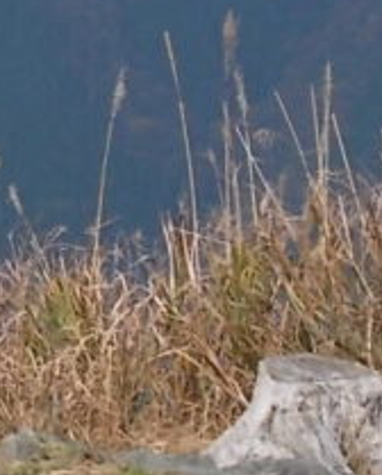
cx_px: -339
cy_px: 114
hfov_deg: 4.9
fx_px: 4439
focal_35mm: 315
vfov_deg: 6.1
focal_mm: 11.8
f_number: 5.3
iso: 80
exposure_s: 1/400
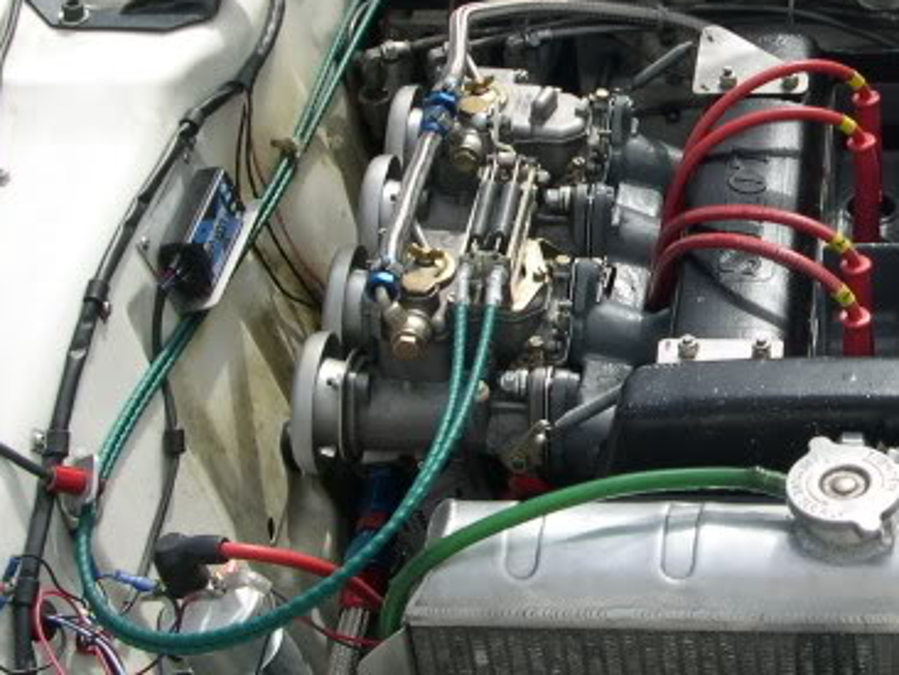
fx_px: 2157
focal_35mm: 83
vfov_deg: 17.7
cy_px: 214
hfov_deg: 22.8
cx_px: 843
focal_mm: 8
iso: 100
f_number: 7.6
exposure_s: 1/202
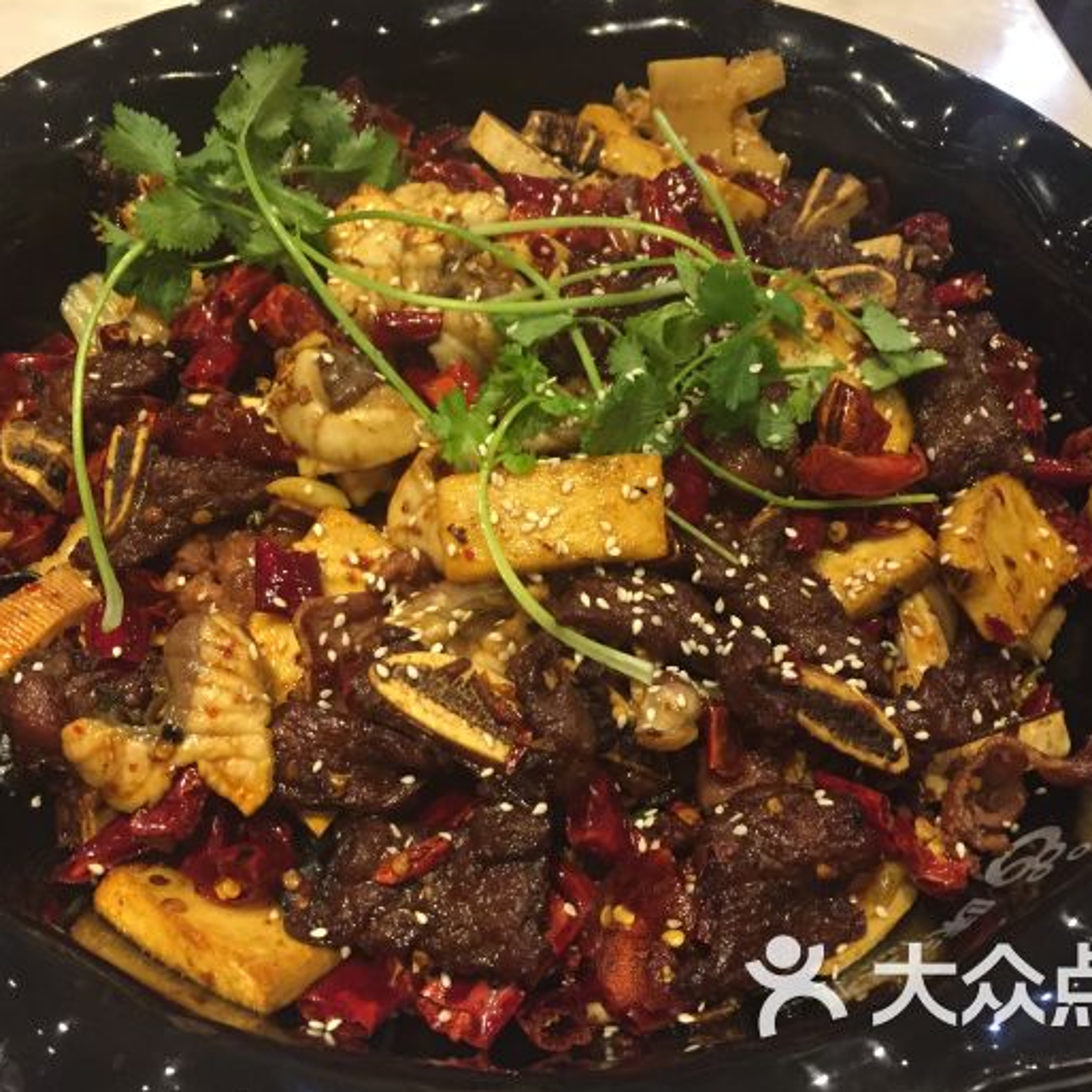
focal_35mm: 35
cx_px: 534
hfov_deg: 47.2
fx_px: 1249
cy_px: 537
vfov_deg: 47.2
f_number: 2.2
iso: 250
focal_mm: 4.15
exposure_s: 1/25
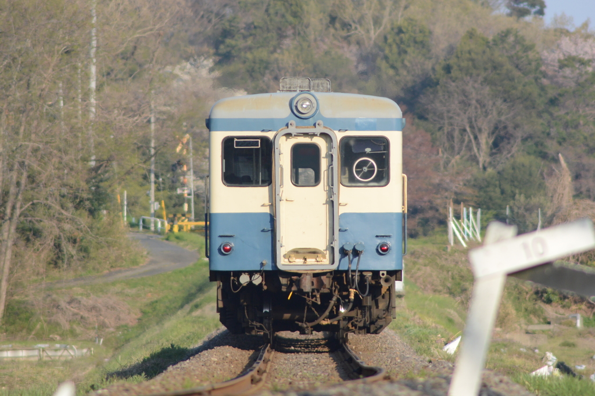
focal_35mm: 810
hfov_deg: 2.5
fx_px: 13382
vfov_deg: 1.7
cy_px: 198
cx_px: 298
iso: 160
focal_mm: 300
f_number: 5.6
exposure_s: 1/500
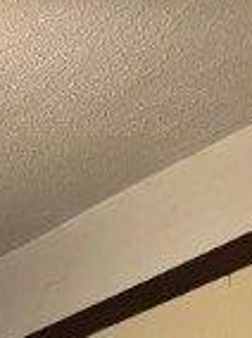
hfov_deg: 9.2
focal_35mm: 141
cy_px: 900
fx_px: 1373
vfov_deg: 11.0
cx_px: -397
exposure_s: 1/30
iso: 500
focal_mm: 5.96
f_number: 1.6
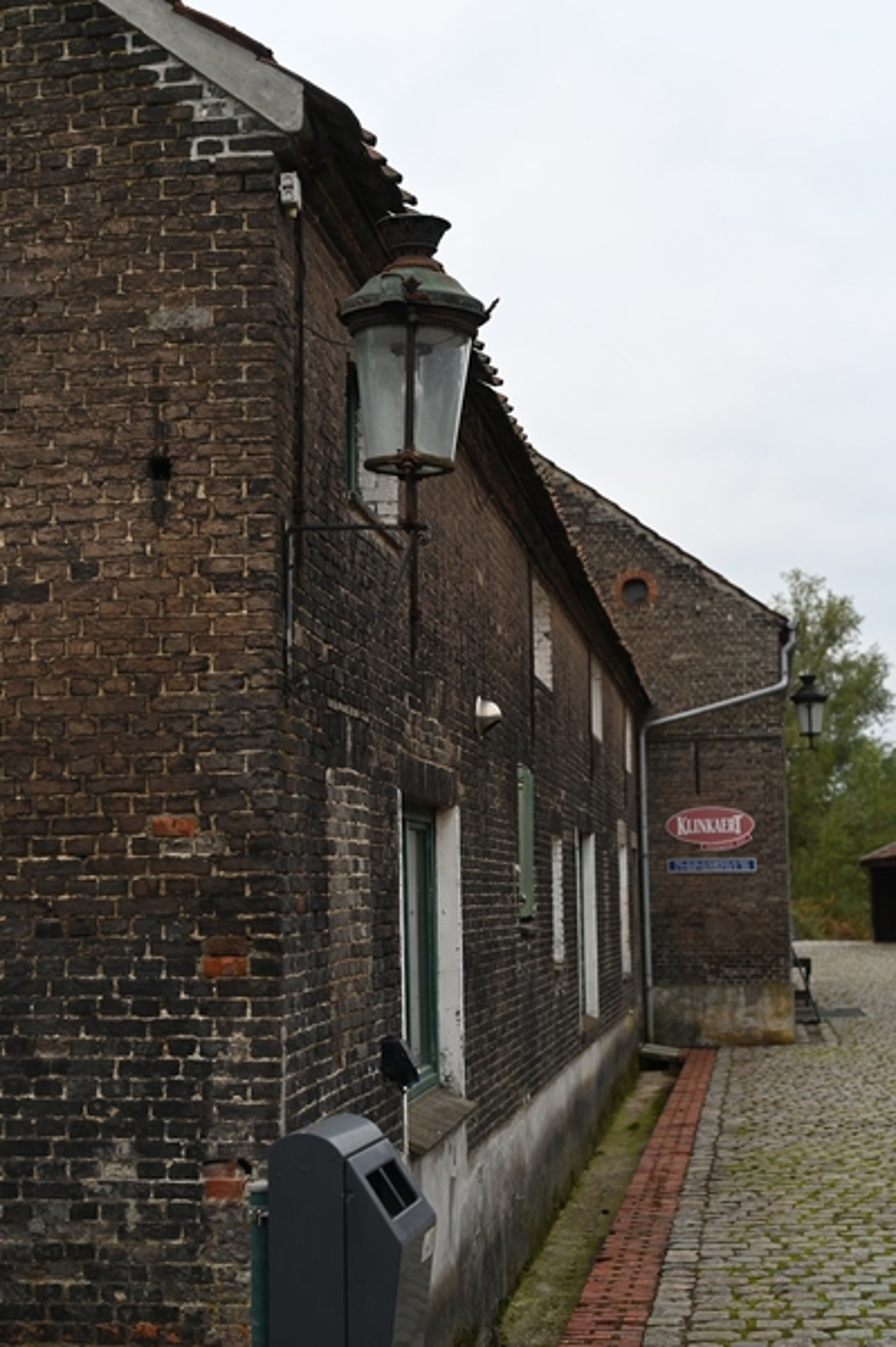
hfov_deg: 26.9
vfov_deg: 39.6
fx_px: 1870
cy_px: 674
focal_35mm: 50
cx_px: 448
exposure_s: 1/250
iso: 250
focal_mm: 50
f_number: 4
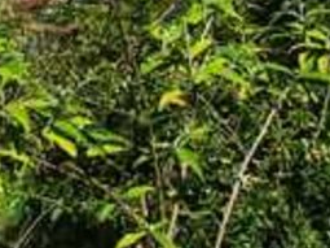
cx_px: -430
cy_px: -278
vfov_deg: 11.5
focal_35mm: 113
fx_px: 1077
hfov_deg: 13.4
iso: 50
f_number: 3.2
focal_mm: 5
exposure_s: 1/1250
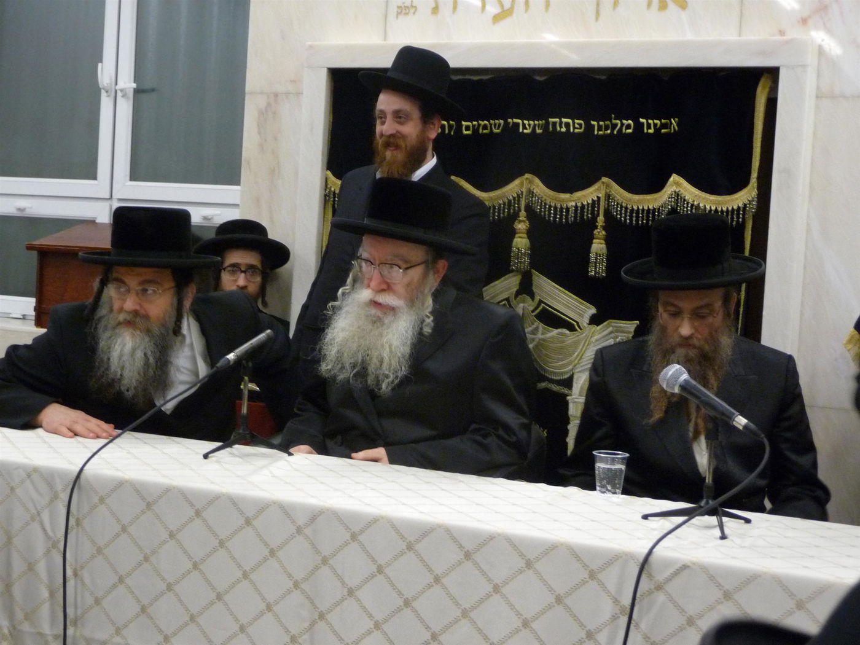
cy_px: 322
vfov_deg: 26.6
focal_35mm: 55
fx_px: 1366
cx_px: 430
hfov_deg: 34.9
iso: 400
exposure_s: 1/25
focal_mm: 9.3
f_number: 4.3
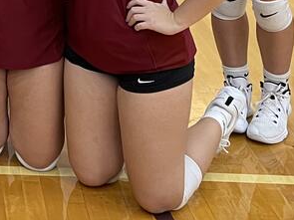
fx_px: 959
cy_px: -129
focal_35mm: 113
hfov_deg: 16.1
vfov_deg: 12.3
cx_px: -131
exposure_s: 1/60
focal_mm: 5.1
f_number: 1.6
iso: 160
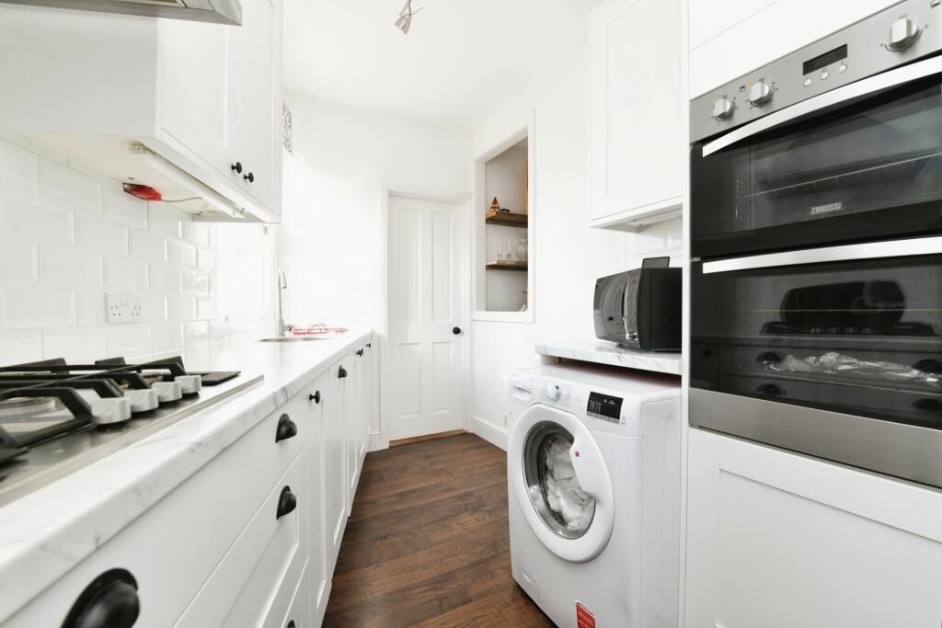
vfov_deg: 77.3
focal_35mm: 15
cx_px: 471
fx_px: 393
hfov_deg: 100.4
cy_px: 314
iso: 800
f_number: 10
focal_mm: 15
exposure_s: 1/125
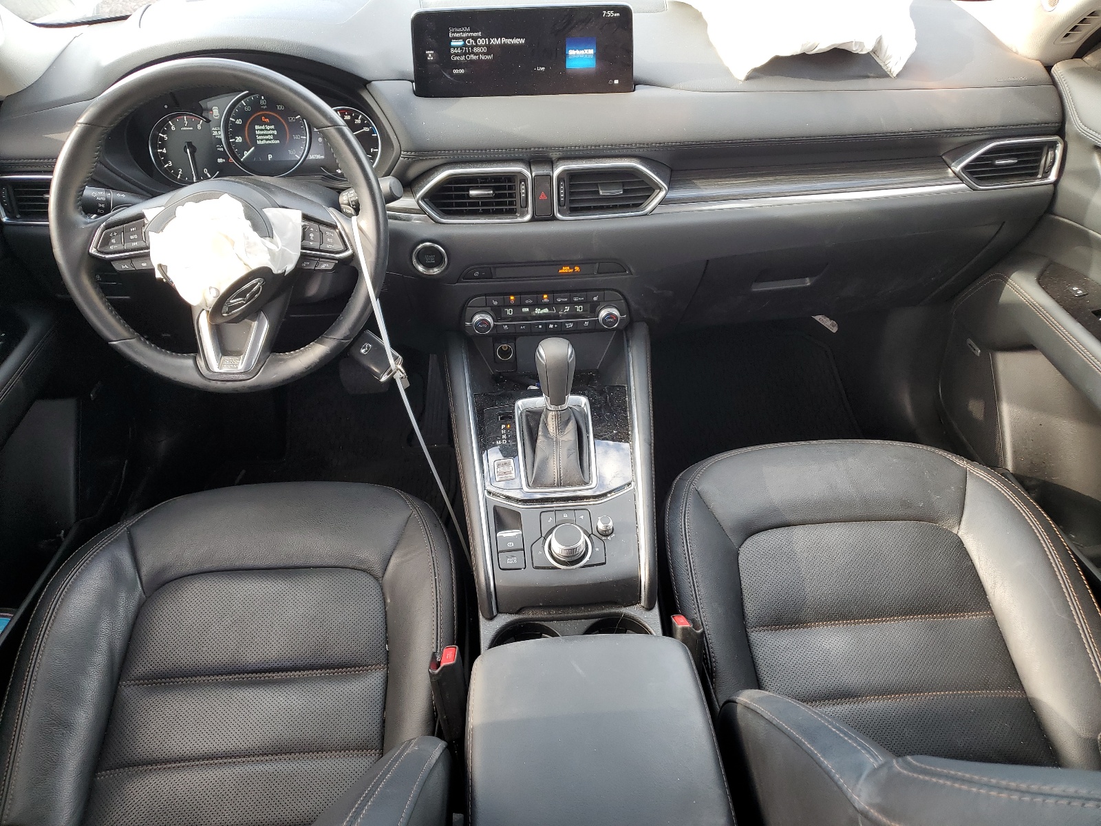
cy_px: 413
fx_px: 827
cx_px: 550
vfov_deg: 53.1
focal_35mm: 26
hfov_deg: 67.3
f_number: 1.5
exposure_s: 1/60.2
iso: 50
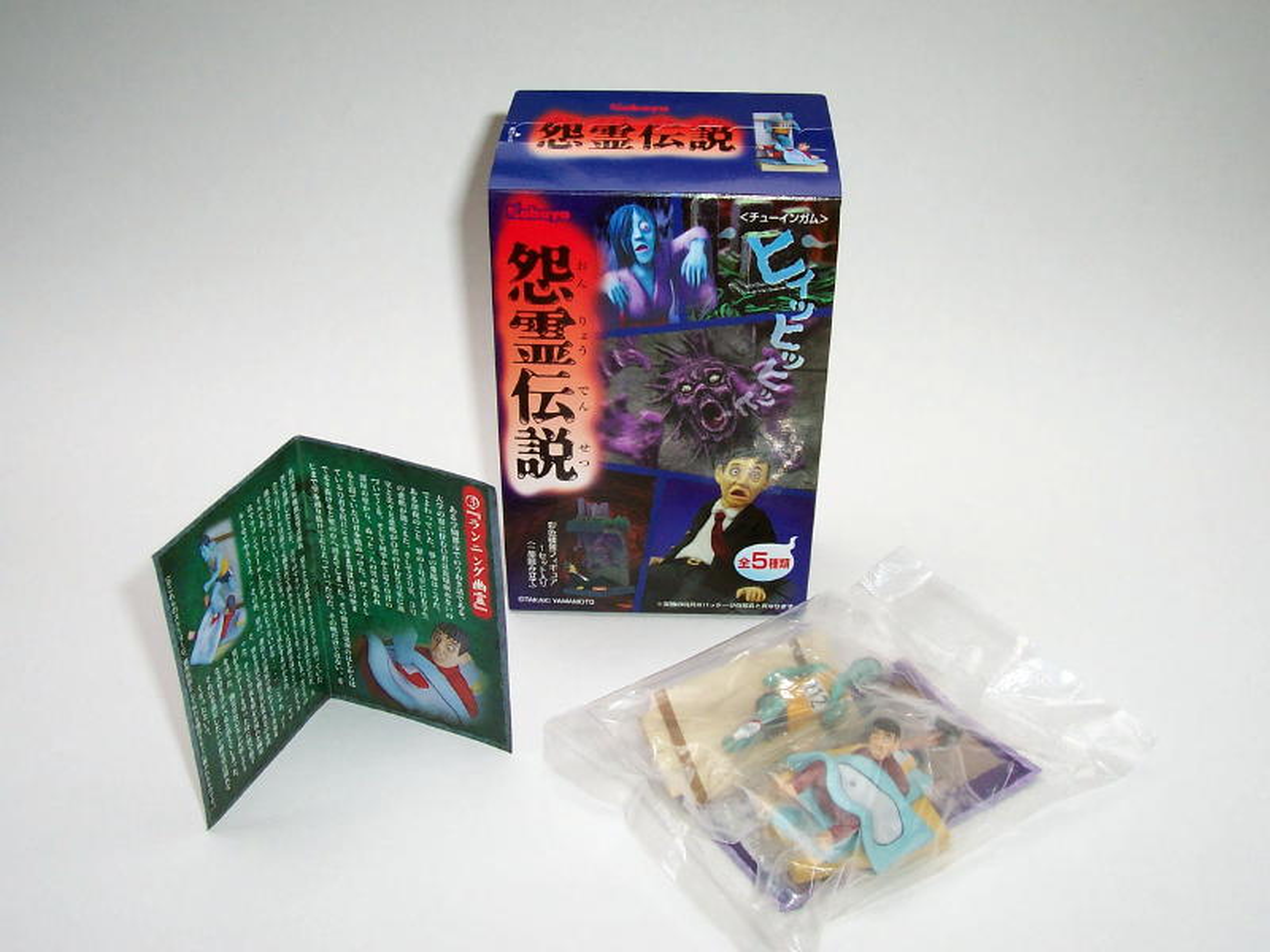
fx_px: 1357
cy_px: 476
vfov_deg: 38.7
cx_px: 635
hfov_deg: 50.1
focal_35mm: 37
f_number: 5.6
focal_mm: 5.6
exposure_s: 1/350
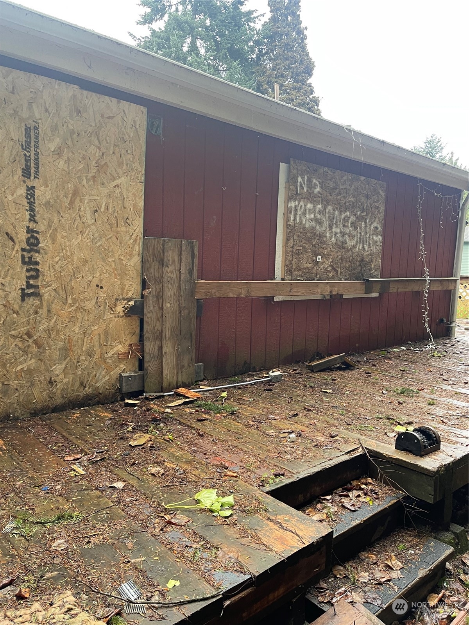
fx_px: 452
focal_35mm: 25
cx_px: 234
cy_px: 312
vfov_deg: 69.4
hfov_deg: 54.9
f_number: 1.6
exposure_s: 1/71
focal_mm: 5.1
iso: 125
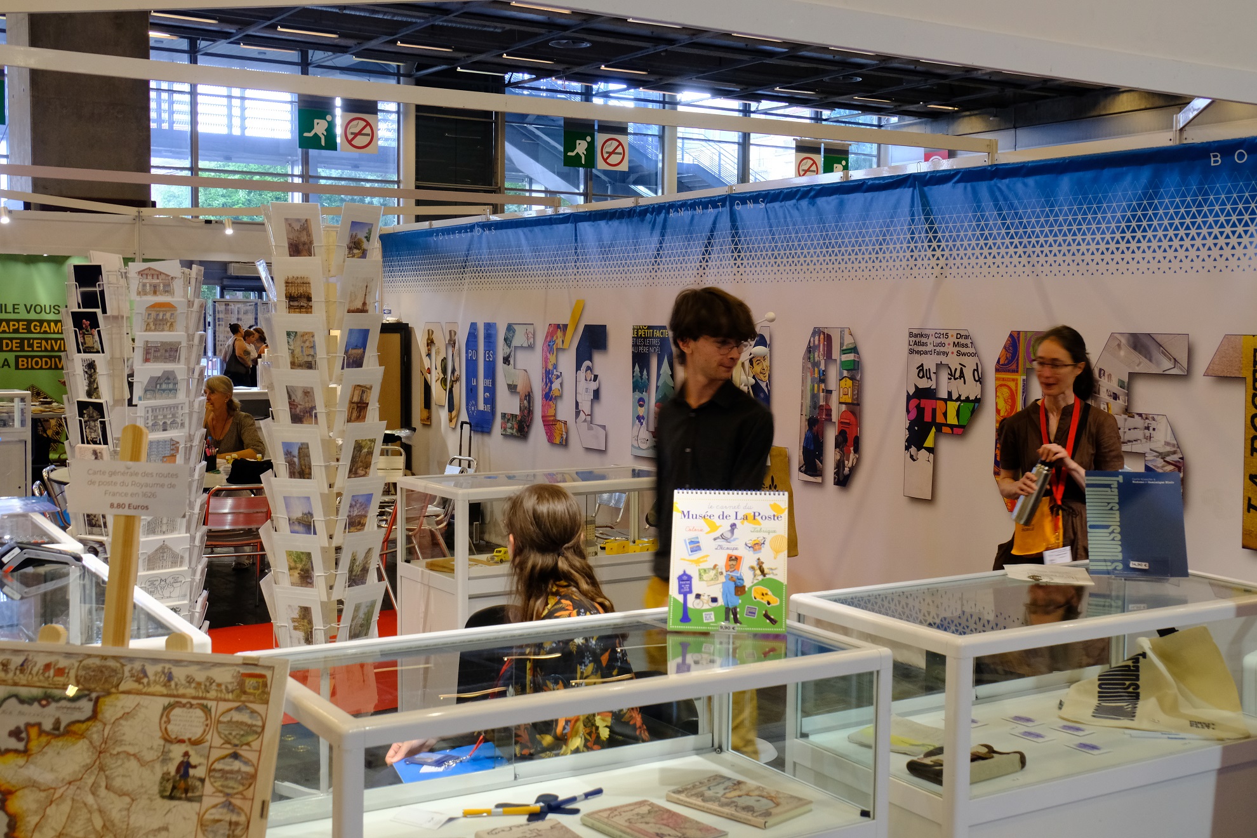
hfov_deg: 48.5
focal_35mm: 40
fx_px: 1397
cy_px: 419
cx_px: 628
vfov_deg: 33.4
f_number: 8
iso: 1600
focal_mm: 26.6
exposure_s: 1/20
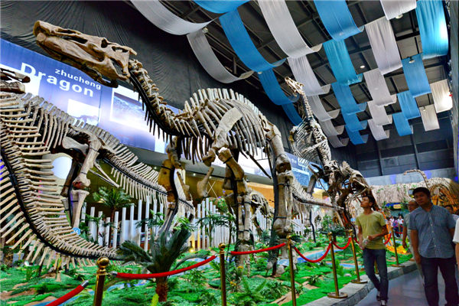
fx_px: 280
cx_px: 230
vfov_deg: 57.2
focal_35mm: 22
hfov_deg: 78.6
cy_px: 153
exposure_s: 1/25
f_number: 11
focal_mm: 22
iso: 3600
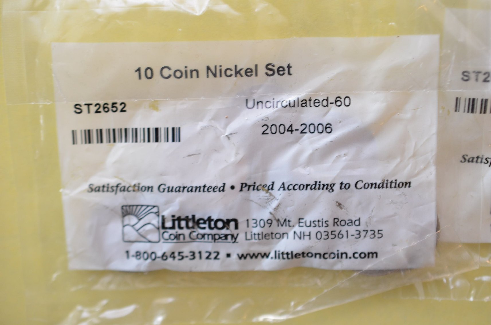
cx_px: 246
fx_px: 817
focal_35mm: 60
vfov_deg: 22.5
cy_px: 162
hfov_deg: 33.5
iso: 800
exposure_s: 1/60
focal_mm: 40
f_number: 4
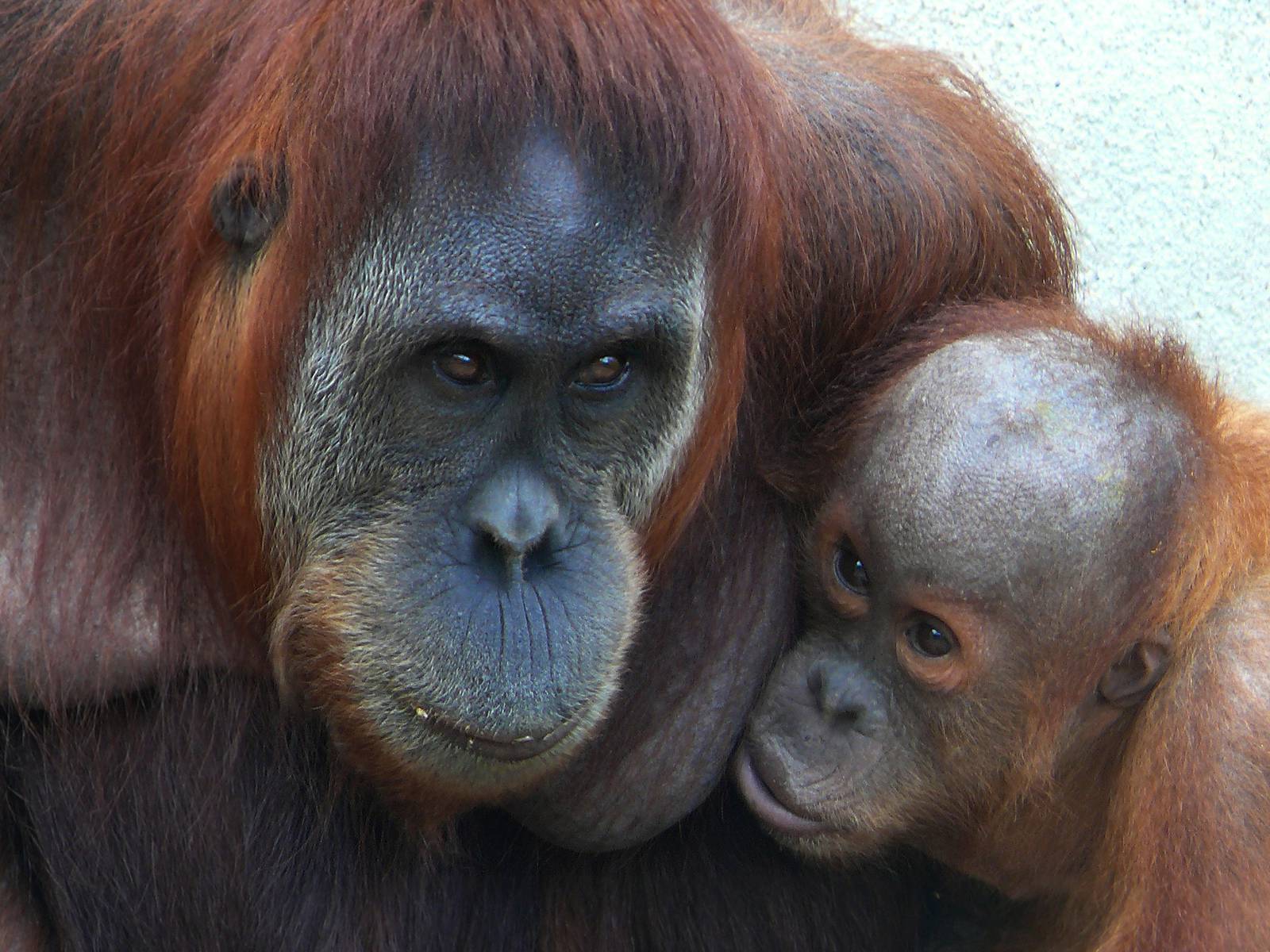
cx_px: 635
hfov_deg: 2.7
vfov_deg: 2.0
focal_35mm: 748
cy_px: 476
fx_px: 27443
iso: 100
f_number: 3.7
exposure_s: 1/50
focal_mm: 88.8
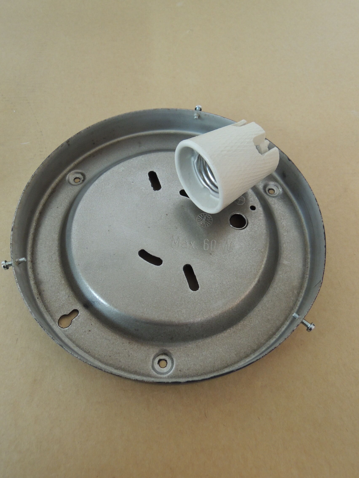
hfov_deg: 56.8
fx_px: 332
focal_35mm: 24
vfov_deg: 71.6
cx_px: 180
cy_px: 239
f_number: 2.8
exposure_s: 1/15
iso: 400
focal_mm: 4.3
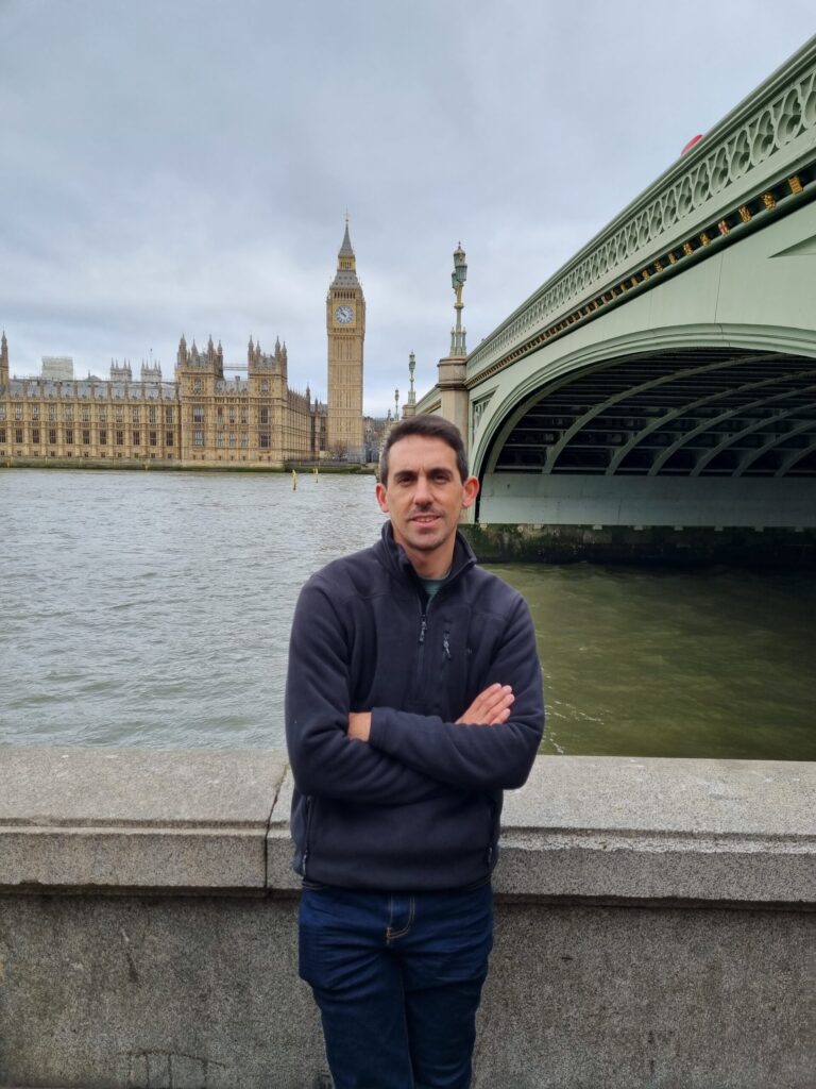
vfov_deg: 67.3
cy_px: 544
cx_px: 408
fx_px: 817
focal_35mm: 26
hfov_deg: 53.1
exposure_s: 1/414
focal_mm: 5.4
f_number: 1.8
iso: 50
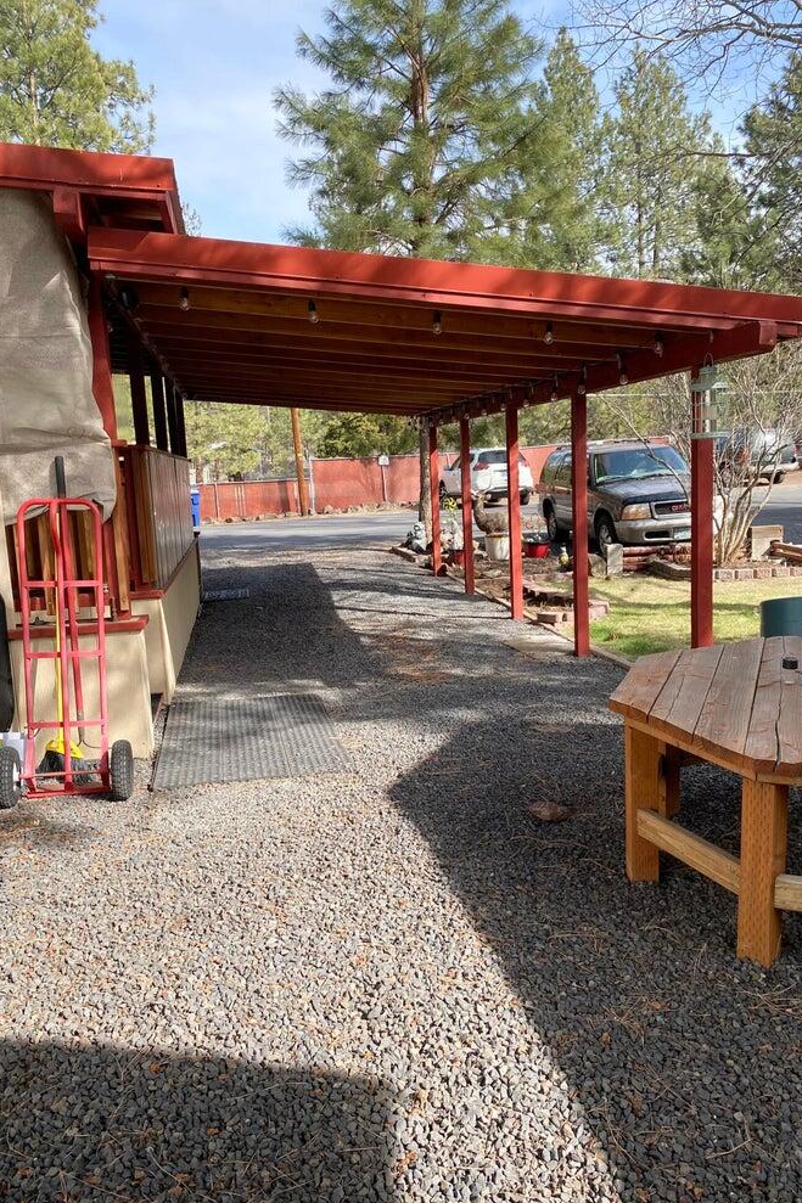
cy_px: 594
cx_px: 421
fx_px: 936
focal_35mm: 28
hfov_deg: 46.4
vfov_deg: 65.5
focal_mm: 4.25
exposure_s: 1/805
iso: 32
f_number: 1.8
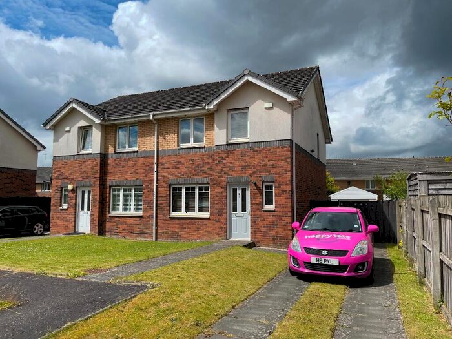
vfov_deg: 54.9
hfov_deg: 69.4
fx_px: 326
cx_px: 226
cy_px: 170
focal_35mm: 25
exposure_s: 1/5128
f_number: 1.6
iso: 32
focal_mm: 5.1
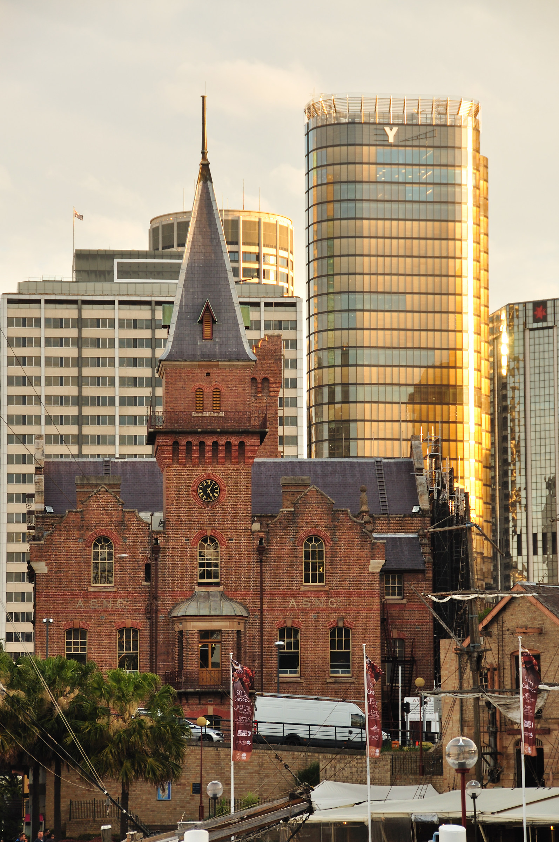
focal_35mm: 158
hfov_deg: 8.7
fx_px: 3678
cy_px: 421
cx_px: 280
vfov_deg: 13.1
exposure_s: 1/100
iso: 200
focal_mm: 105
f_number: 9
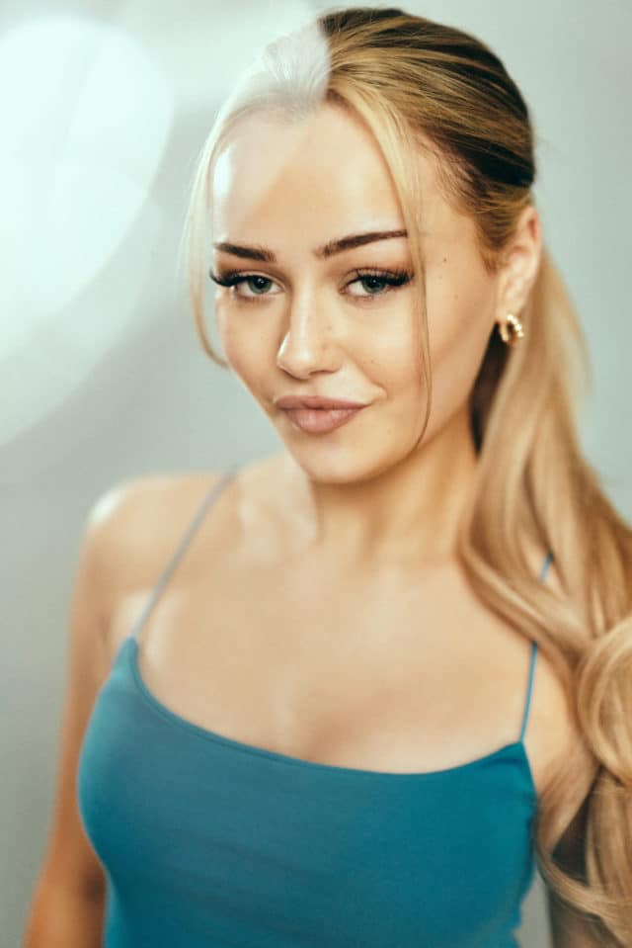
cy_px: 474
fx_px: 1316
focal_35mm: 50
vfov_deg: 39.6
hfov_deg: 27.0
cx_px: 316
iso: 1600
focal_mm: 50
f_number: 1.4
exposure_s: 1/125
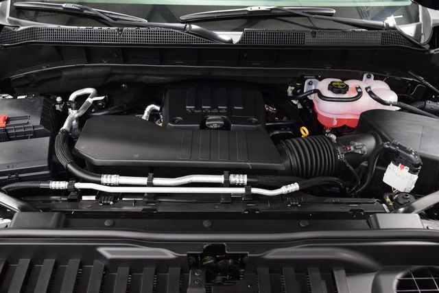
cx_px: 220
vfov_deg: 36.9
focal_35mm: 36
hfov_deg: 53.1
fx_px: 439
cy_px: 146
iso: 1600
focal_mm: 24
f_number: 5.6
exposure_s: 1/15
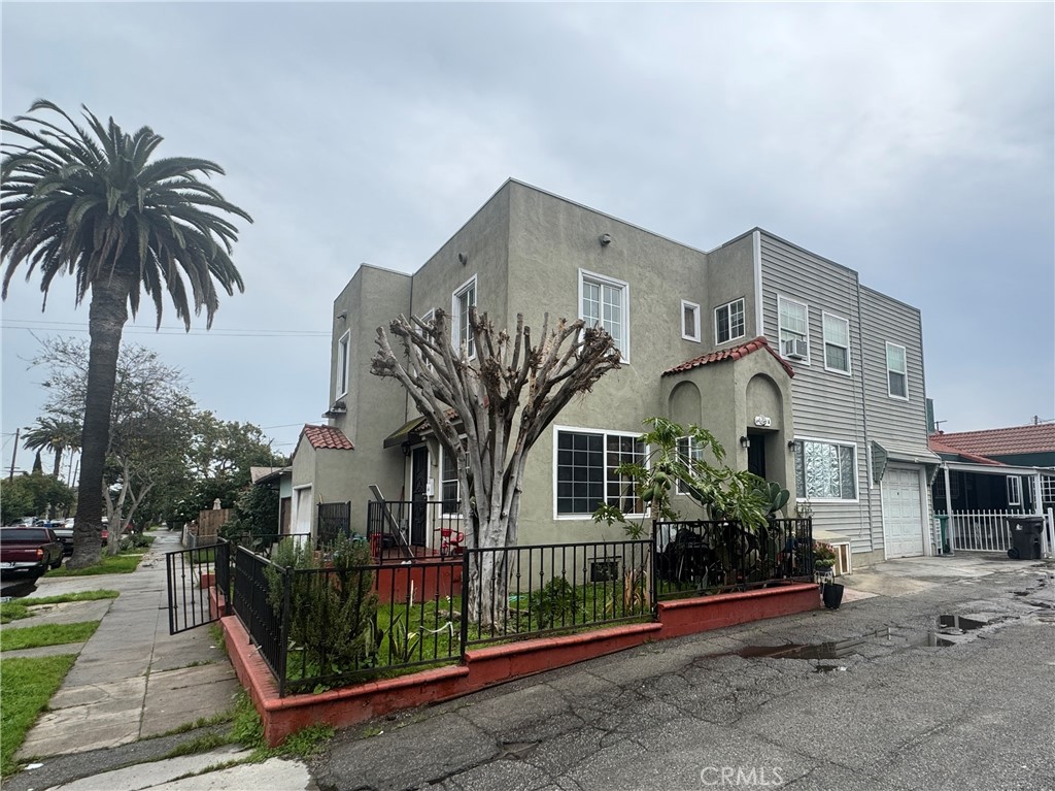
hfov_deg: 102.1
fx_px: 426
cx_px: 528
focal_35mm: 14
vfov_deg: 85.6
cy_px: 396
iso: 50
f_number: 2.2
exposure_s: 1/993
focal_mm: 2.22
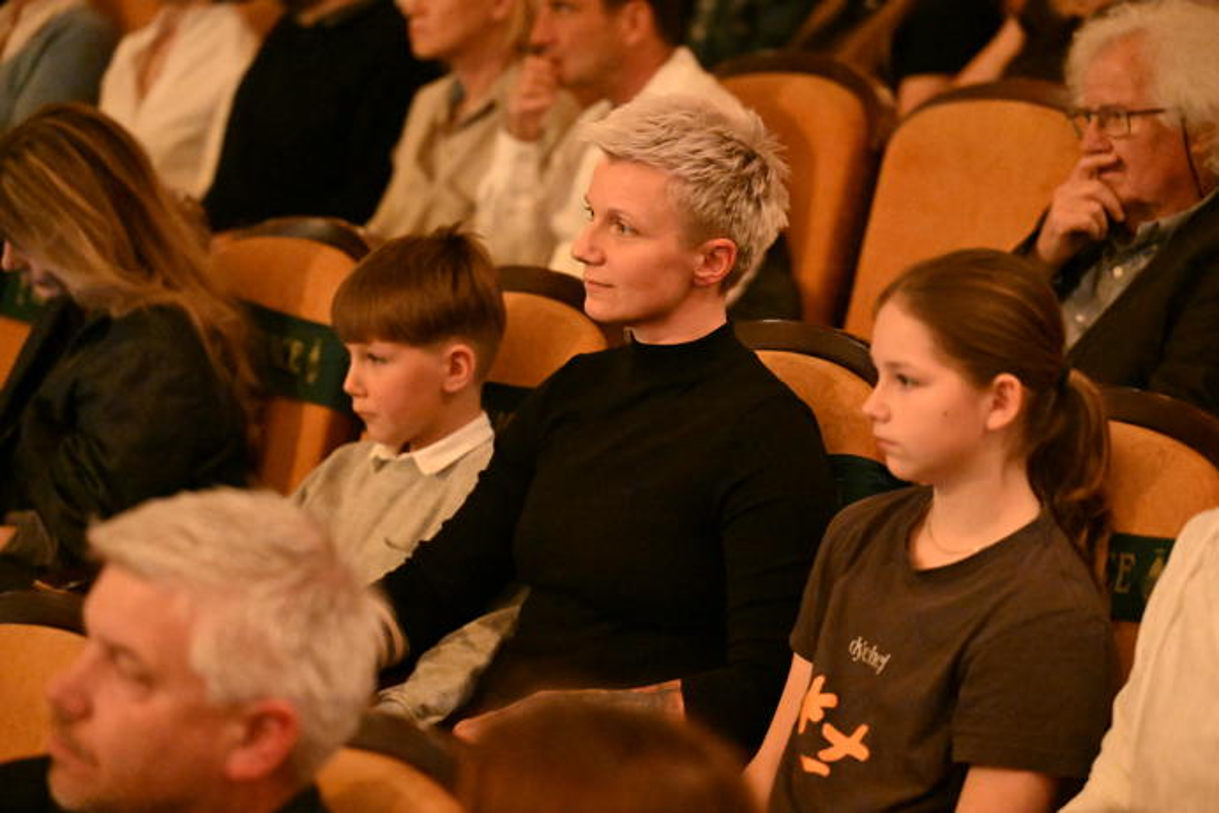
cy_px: 406
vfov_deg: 11.9
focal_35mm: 115
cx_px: 610
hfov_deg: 17.8
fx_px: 3894
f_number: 2.8
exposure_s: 1/60
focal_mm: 115
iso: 25600
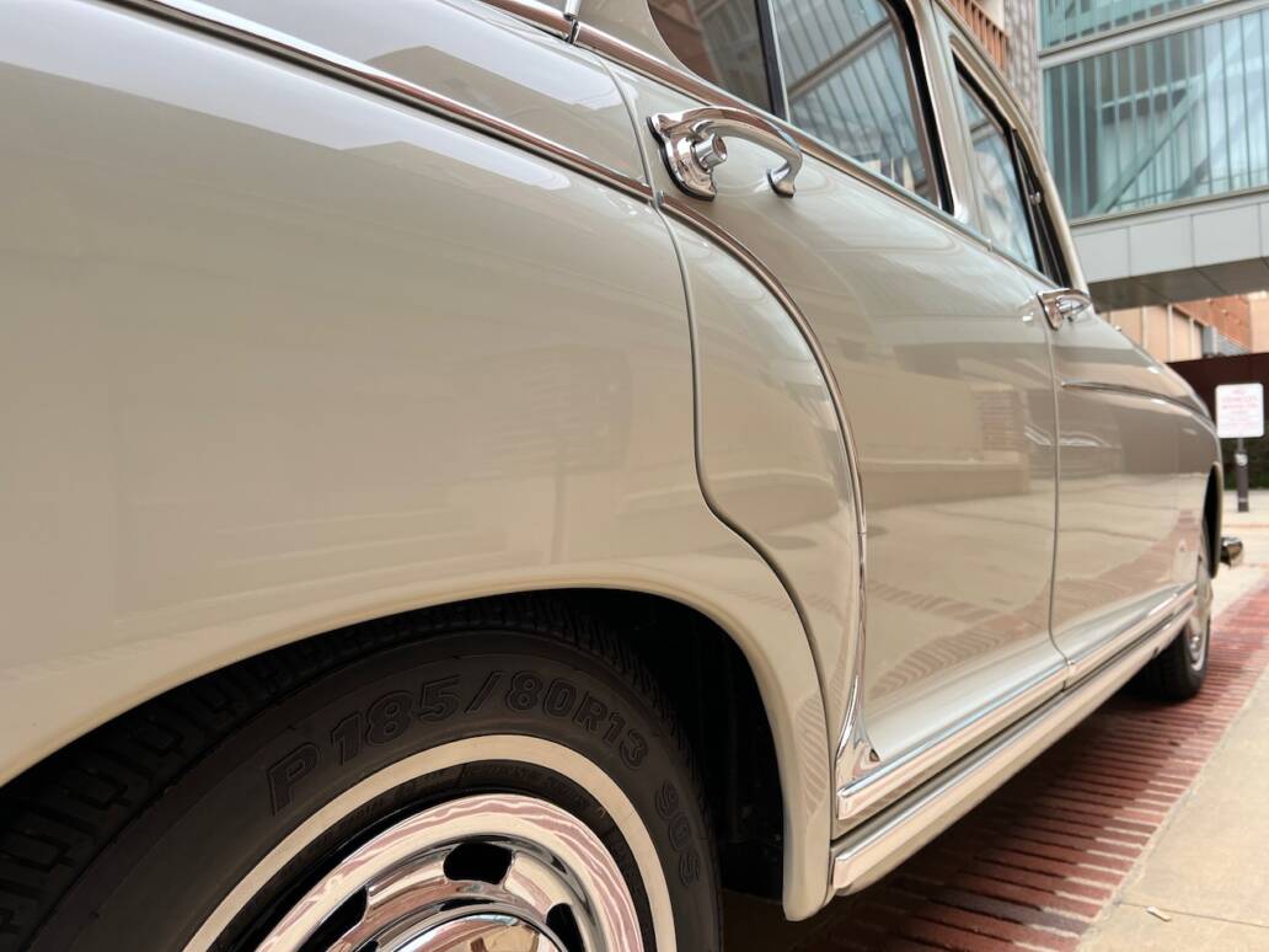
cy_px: 476
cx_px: 634
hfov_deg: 67.3
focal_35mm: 26
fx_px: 953
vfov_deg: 53.1
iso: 50
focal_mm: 5.7
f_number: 1.5
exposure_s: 1/314
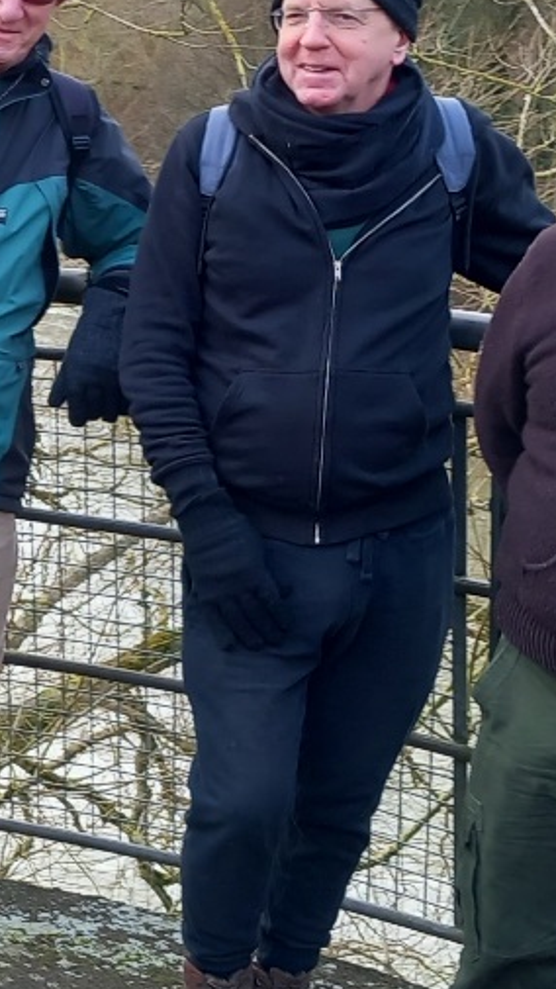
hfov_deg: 11.9
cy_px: 425
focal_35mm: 95
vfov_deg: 22.4
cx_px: -409
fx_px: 2490
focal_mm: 4
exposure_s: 1/50
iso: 25
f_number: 1.8
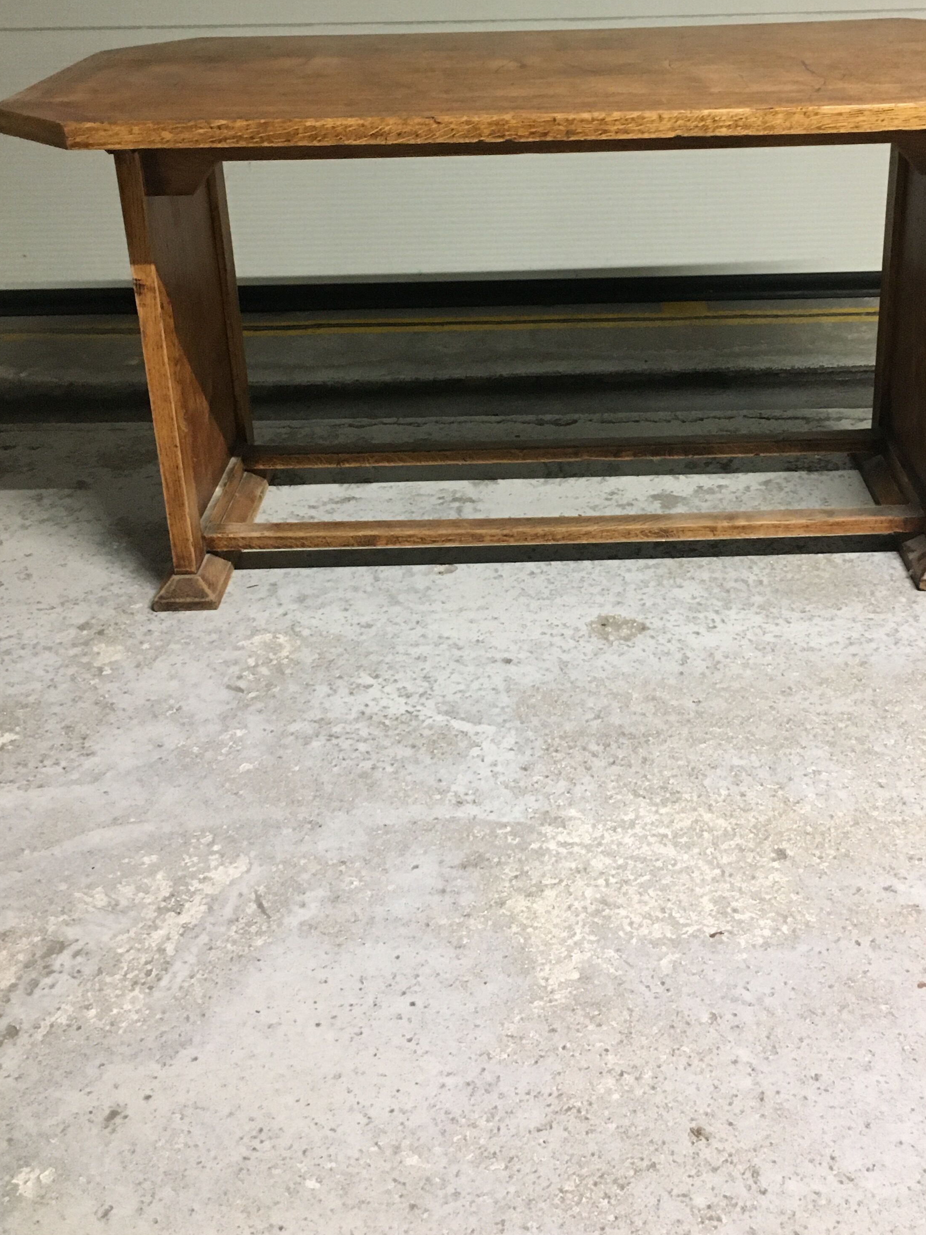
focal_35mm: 40
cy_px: 453
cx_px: 553
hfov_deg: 35.8
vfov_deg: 46.3
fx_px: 1427
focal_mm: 4.15
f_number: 2.2
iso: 200
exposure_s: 1/25
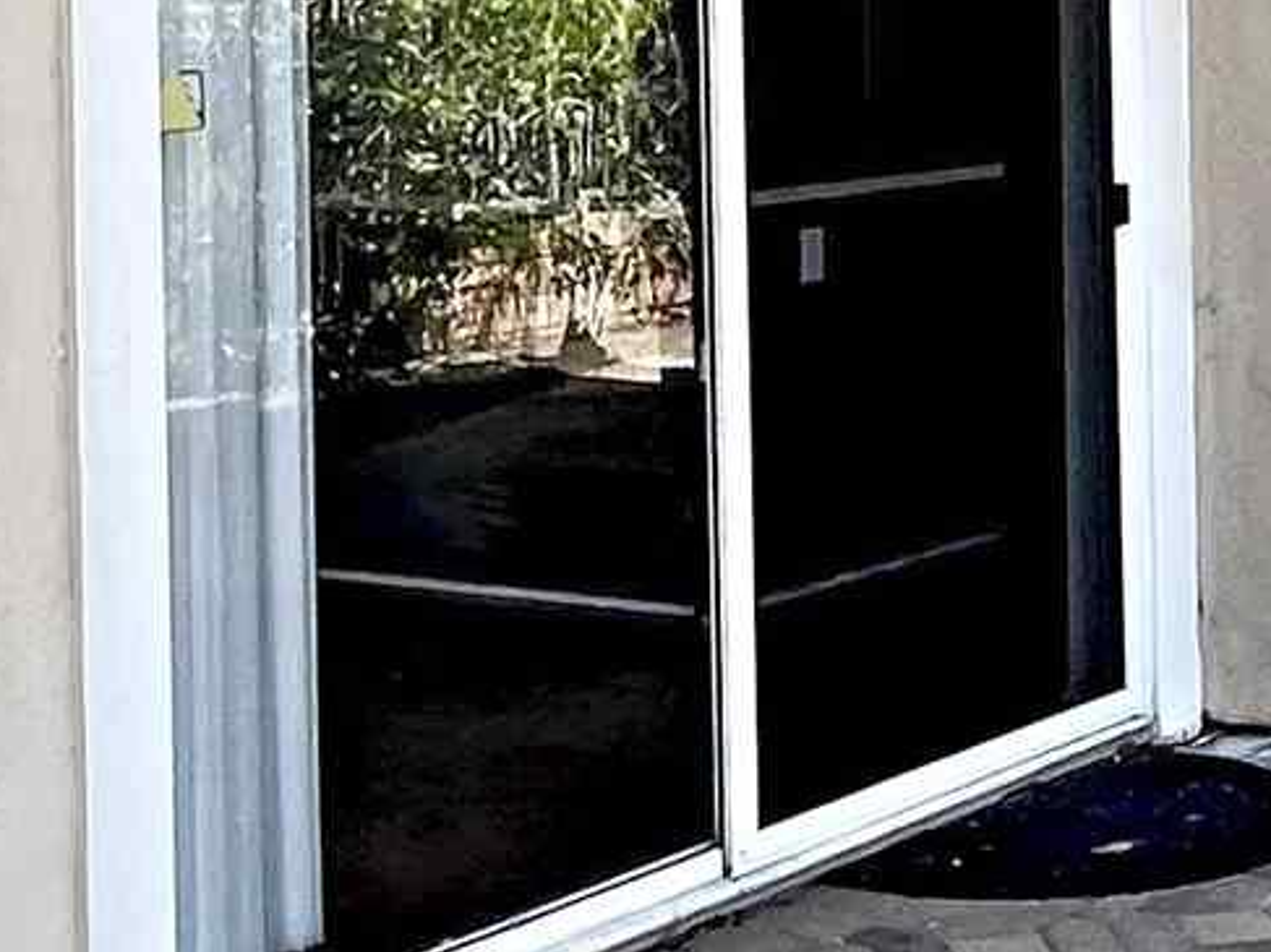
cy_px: -130
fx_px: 3010
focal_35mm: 82
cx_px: 1279
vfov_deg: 17.3
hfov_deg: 22.9
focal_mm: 1.54
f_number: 2.4
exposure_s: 1/178
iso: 32
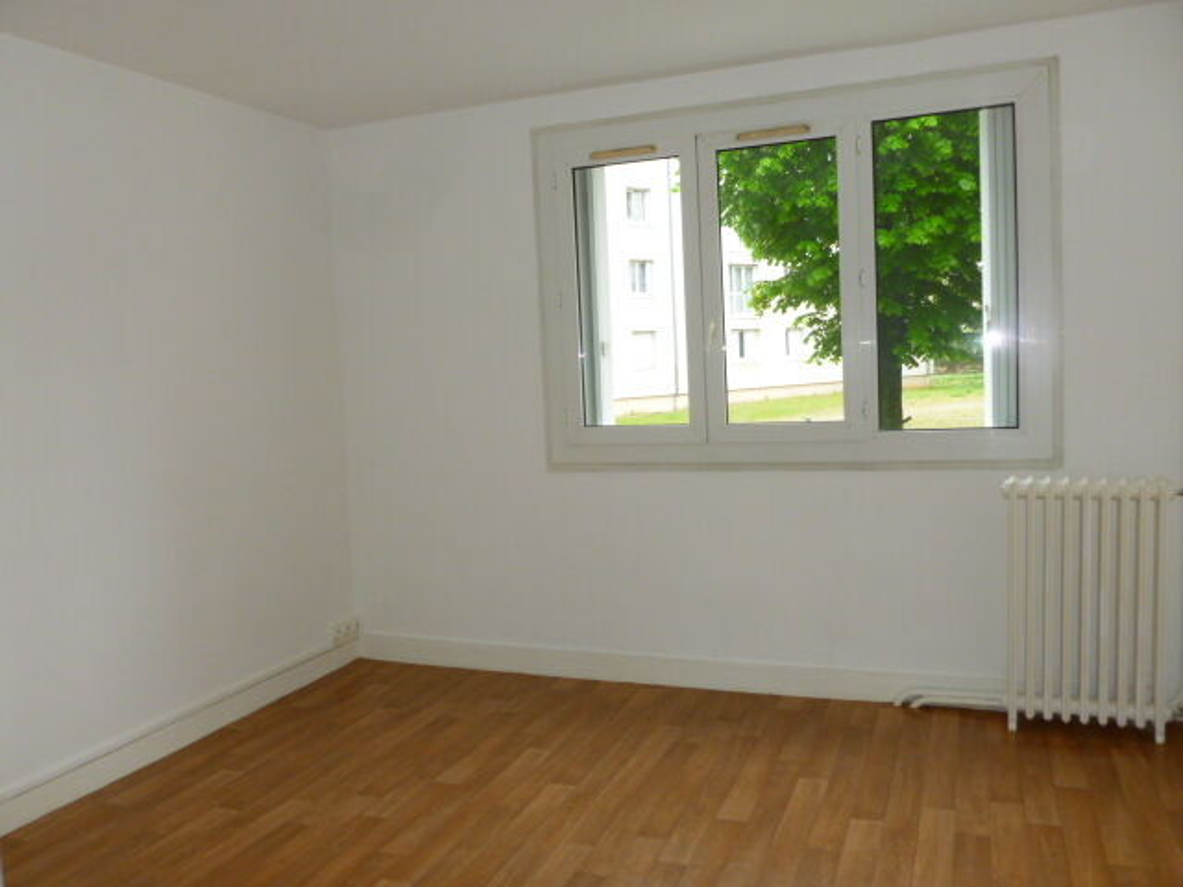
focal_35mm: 28
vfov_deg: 49.7
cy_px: 444
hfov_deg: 63.4
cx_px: 592
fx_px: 957
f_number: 3.3
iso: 160
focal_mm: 5
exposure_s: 1/60
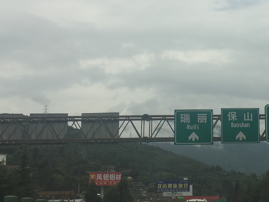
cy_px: 86
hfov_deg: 25.3
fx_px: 583
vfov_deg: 19.6
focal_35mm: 75
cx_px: 234
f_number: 2.2
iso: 25
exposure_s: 1/1876
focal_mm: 4.15
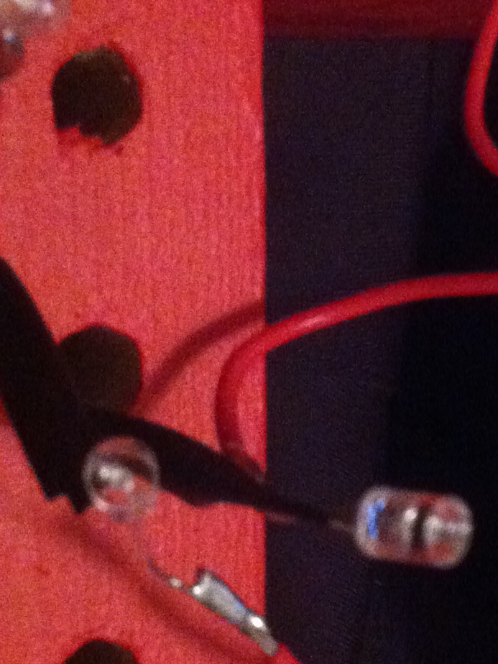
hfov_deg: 15.0
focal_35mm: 98
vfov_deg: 20.0
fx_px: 1880
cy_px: 334
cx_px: 400
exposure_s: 1/15
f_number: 2.8
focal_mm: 3.85
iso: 1000
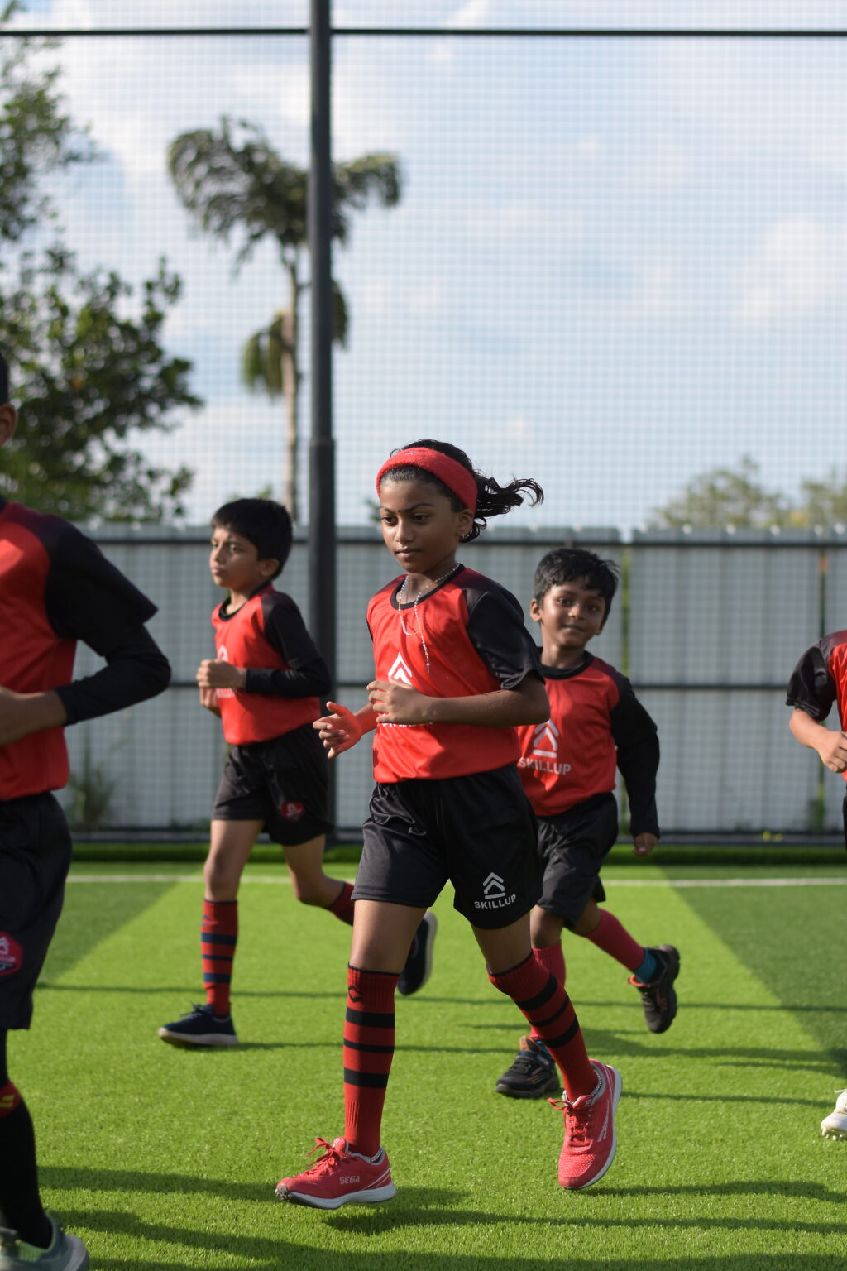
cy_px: 636
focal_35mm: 75
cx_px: 424
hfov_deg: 18.2
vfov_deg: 27.0
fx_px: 2647
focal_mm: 50
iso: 400
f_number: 2.5
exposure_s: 1/8000
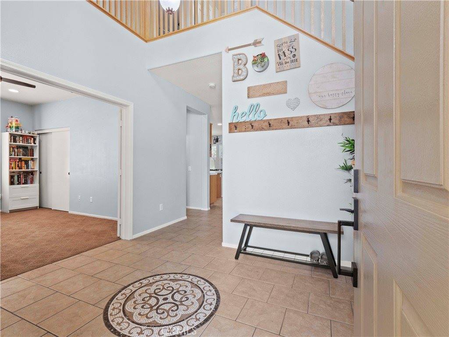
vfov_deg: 78.1
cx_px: 224
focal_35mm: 16
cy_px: 168
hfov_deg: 94.5
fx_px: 208
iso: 200
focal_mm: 8
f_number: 8
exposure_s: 1.3
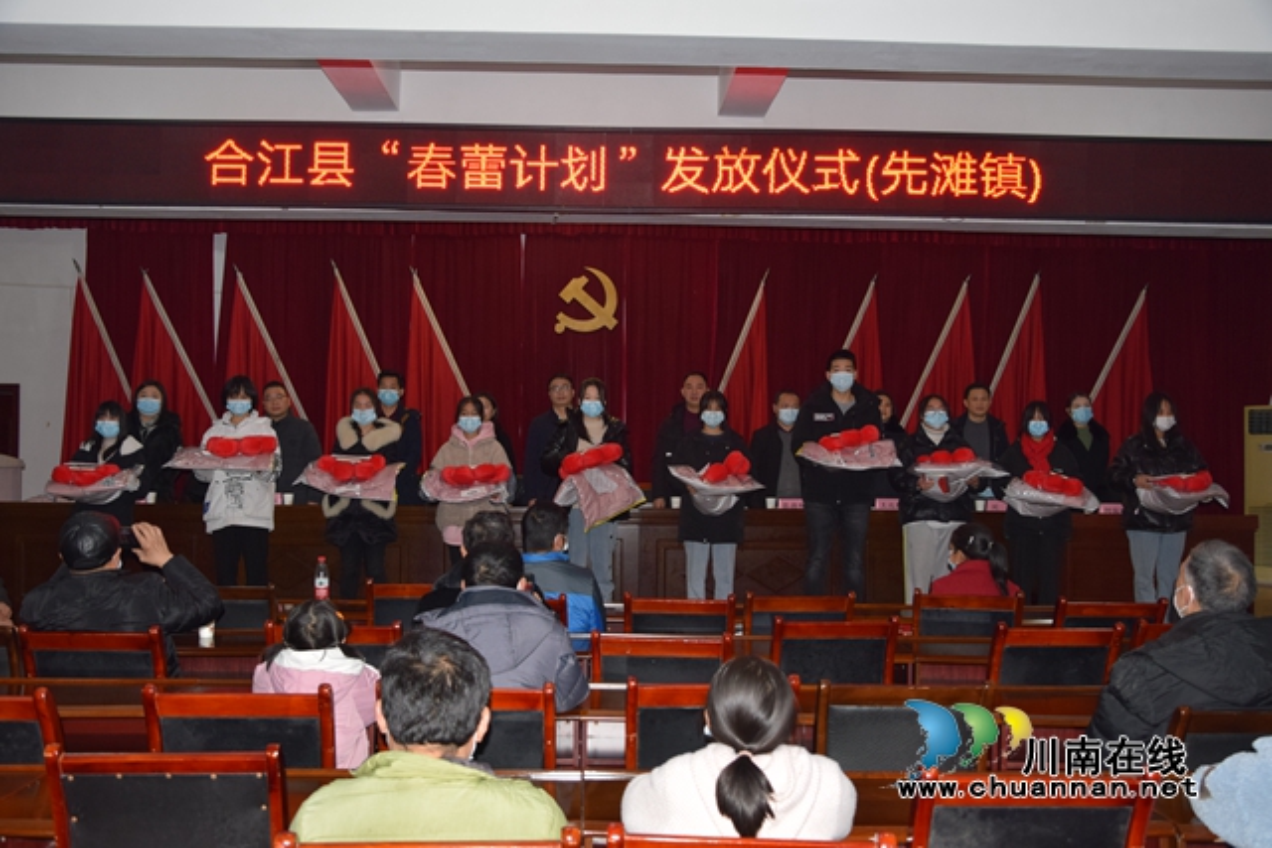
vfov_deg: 36.9
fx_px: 1272
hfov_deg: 53.1
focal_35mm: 36
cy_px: 424
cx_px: 636
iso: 560
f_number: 5.6
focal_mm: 24
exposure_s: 1/125
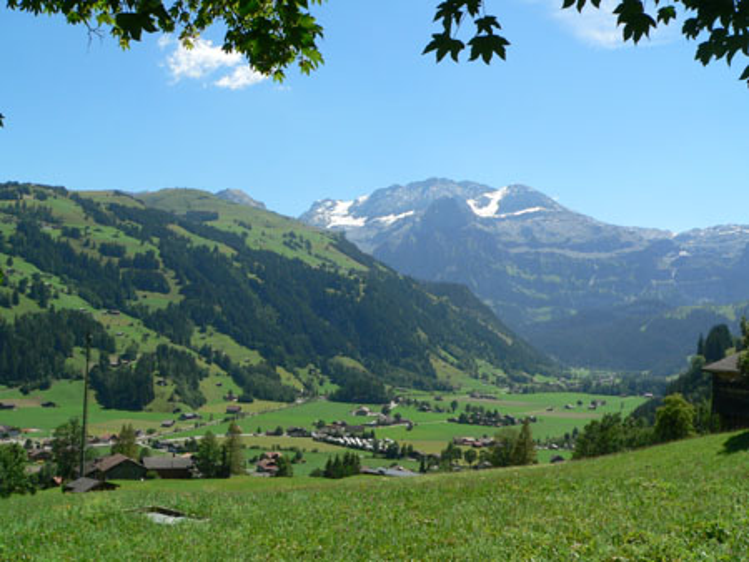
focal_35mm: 36
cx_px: 374
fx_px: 779
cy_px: 281
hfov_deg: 51.3
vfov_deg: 39.7
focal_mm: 6
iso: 100
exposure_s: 1/250
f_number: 8
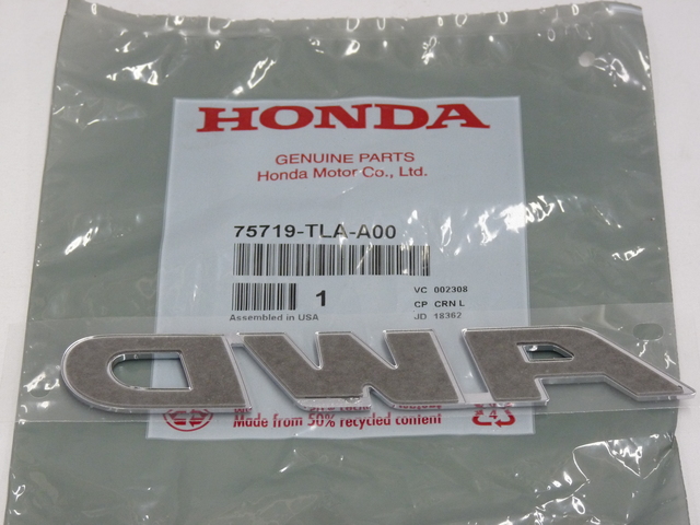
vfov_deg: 12.7
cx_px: 350
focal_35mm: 117
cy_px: 262
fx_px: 2366
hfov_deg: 16.8
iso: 320
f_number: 3.6
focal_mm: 20.8
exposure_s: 1/40
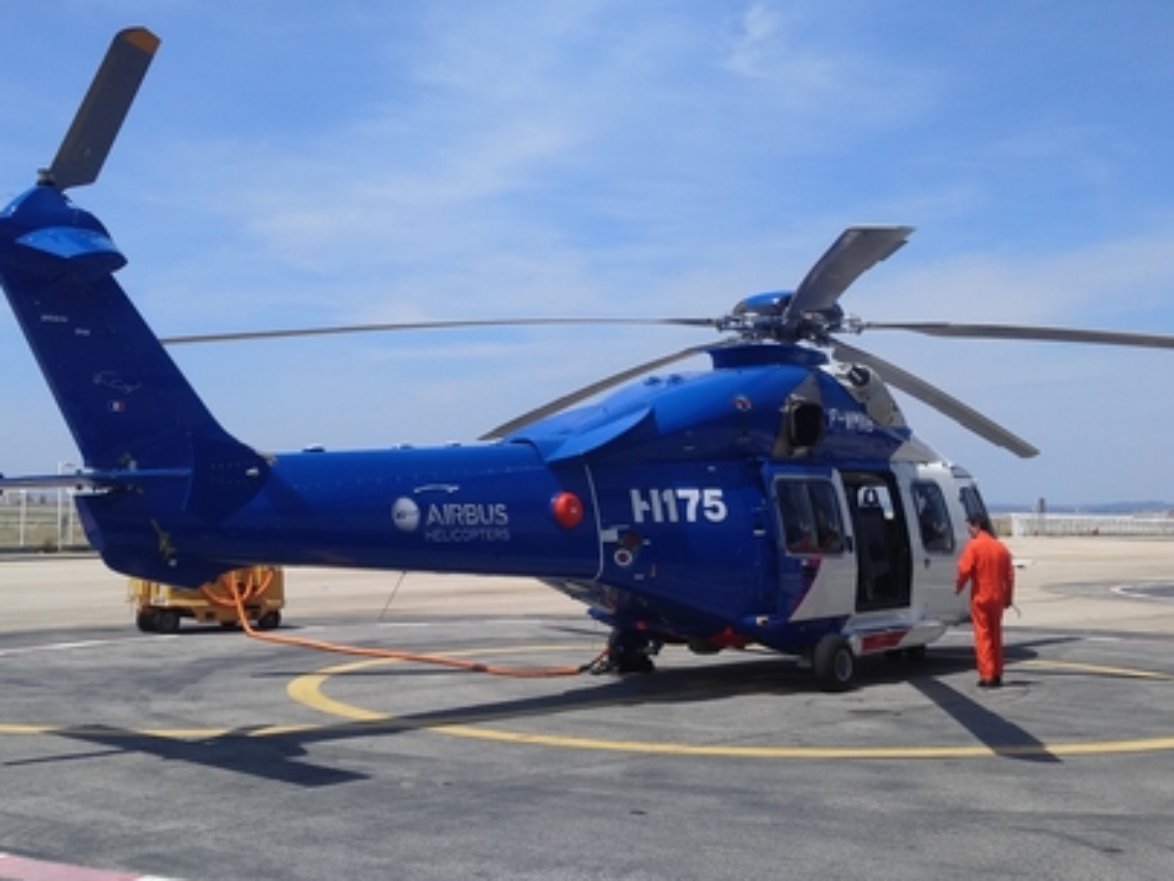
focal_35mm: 40
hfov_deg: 46.8
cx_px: 559
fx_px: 1357
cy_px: 385
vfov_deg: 35.9
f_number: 2
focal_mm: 3.66
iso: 100
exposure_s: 1/3200
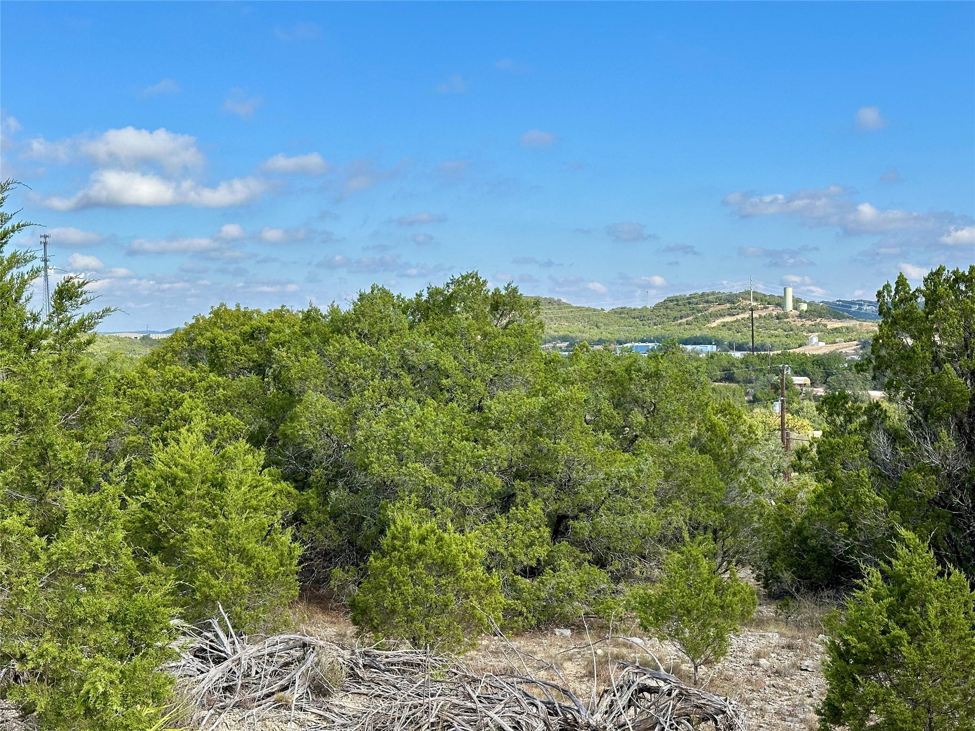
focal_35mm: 48
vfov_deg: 30.3
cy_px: 366
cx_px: 488
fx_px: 1352
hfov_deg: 39.7
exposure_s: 1/3155
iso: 64
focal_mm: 6.86
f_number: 1.78
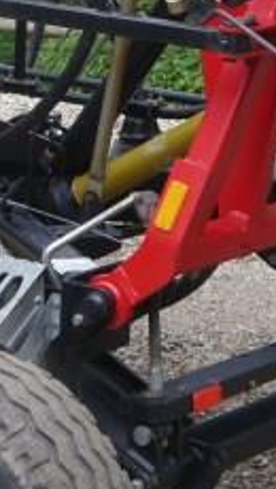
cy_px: -11
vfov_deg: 13.6
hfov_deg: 7.8
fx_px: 2009
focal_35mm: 155
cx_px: 15
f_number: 4
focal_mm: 16
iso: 160
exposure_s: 1/100
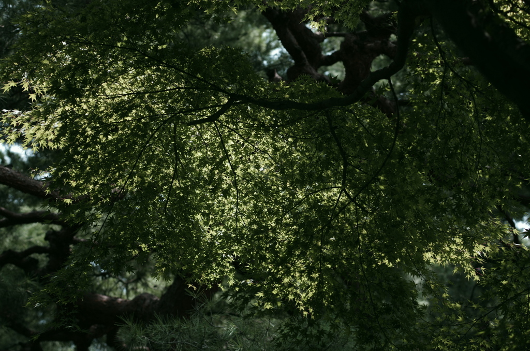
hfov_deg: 19.5
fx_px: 1542
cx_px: 265
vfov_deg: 13.0
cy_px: 176
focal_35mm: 105
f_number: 4
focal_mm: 70
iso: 100
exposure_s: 1/250
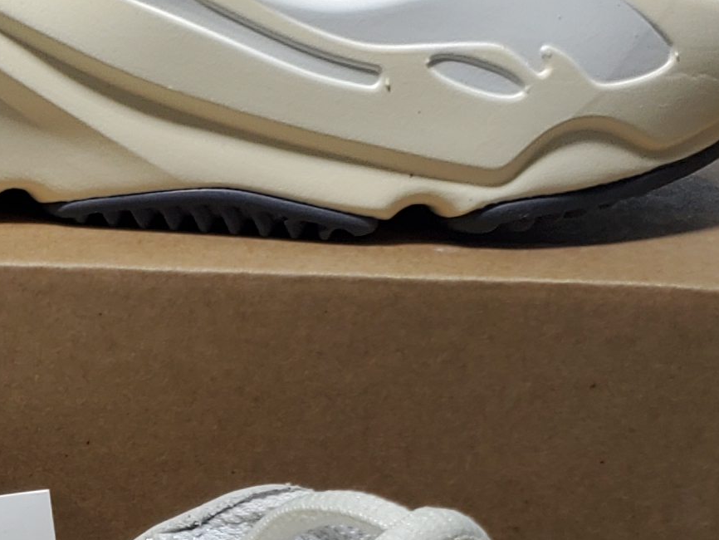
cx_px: 9
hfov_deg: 16.0
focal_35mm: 121
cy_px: 469
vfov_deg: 12.2
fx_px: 2514
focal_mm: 4.3
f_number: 1.5
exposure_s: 1/439
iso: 50
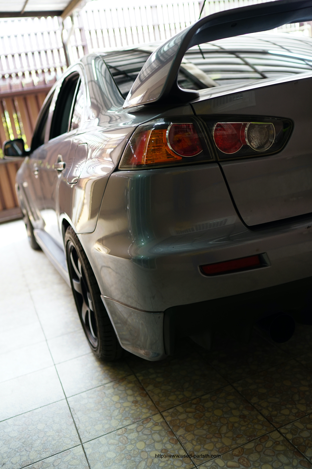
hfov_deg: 37.9
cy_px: 234
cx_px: 156
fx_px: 455
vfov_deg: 54.4
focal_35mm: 35
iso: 500
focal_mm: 35
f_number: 2
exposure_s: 1/60
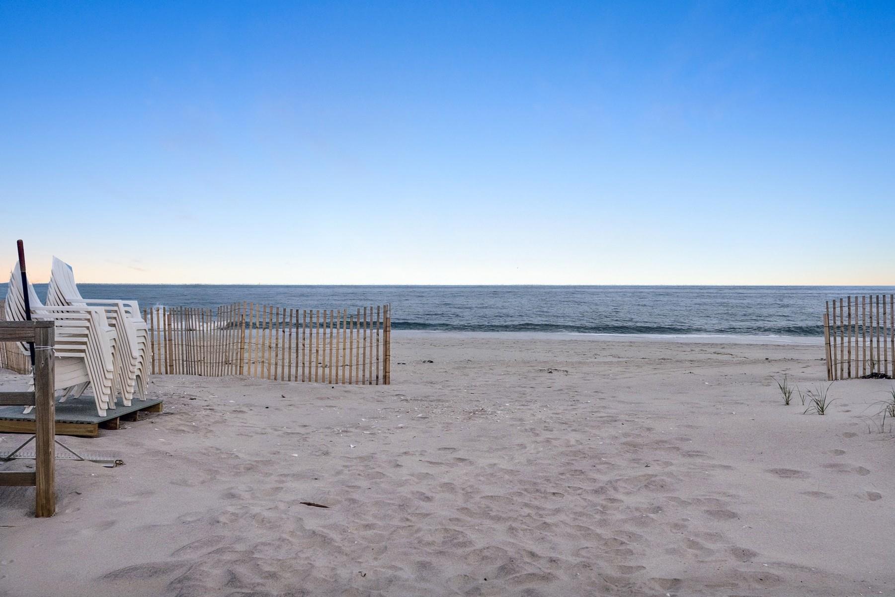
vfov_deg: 36.9
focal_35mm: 36
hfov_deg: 53.1
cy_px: 298
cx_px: 448
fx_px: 895
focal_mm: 24
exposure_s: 1/160
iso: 400
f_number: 8
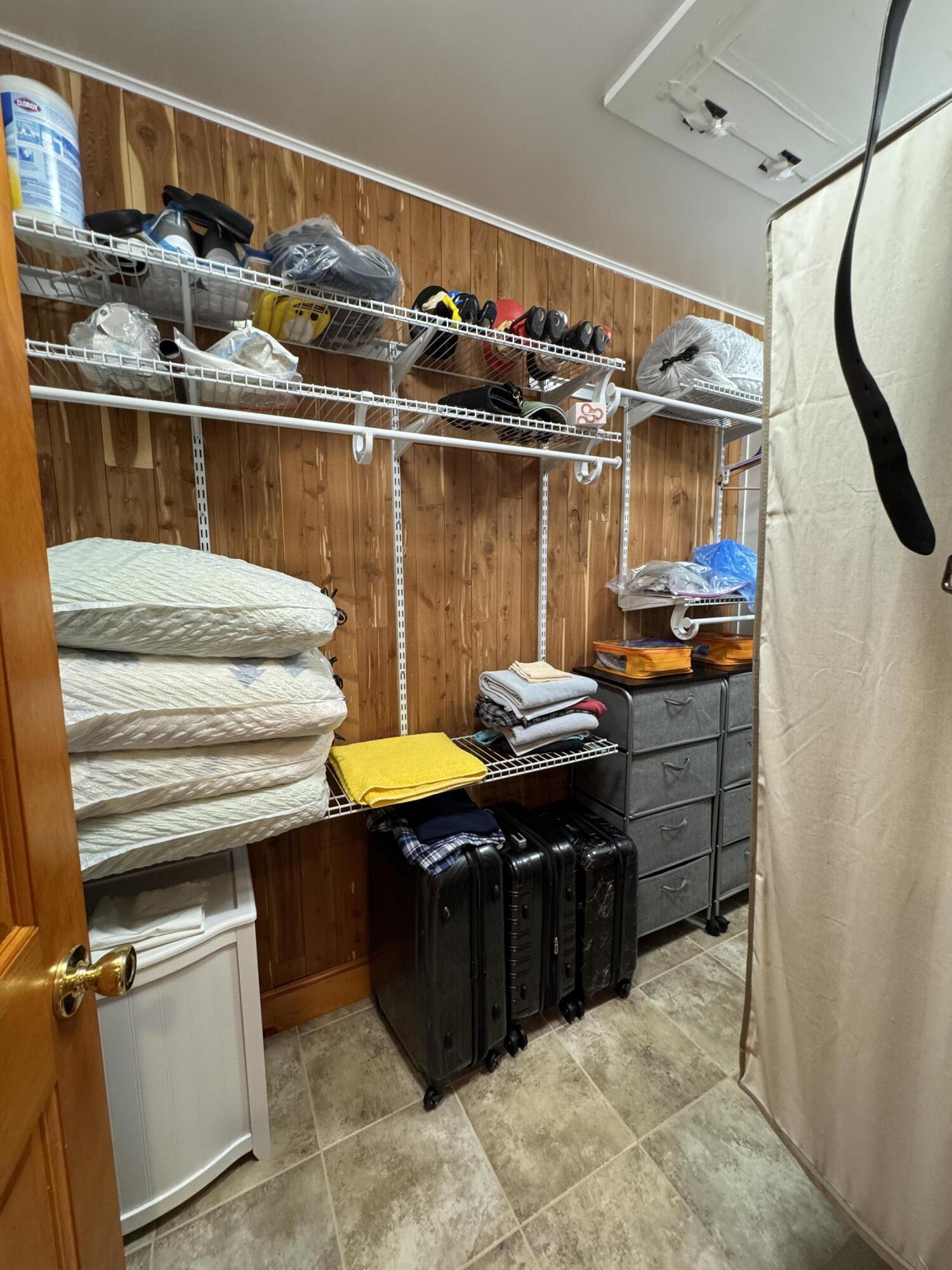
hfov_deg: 85.7
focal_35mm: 14
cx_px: 476
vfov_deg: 102.1
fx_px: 513
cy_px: 635
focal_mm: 2.22
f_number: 2.2
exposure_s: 1/60
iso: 250
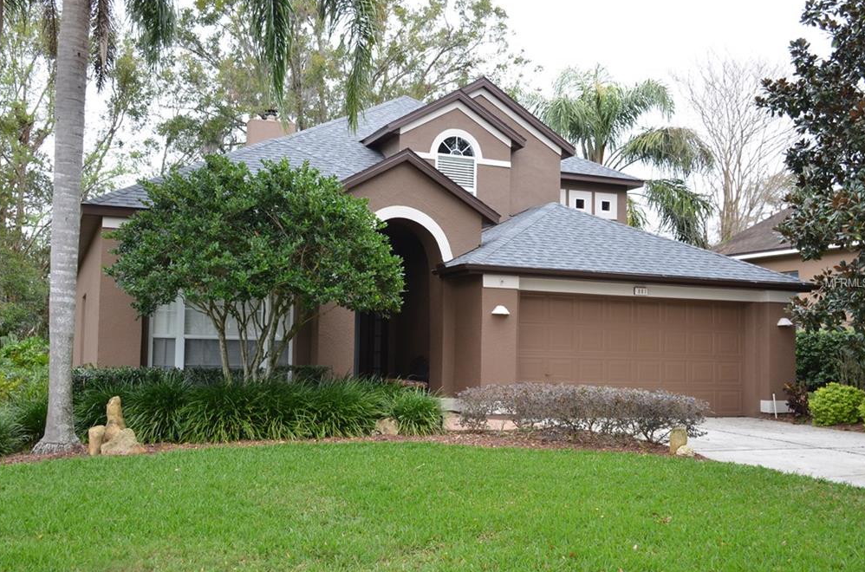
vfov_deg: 33.2
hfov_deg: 48.6
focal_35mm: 40
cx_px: 431
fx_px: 959
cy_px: 284
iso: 400
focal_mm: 26
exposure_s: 1/100
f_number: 5
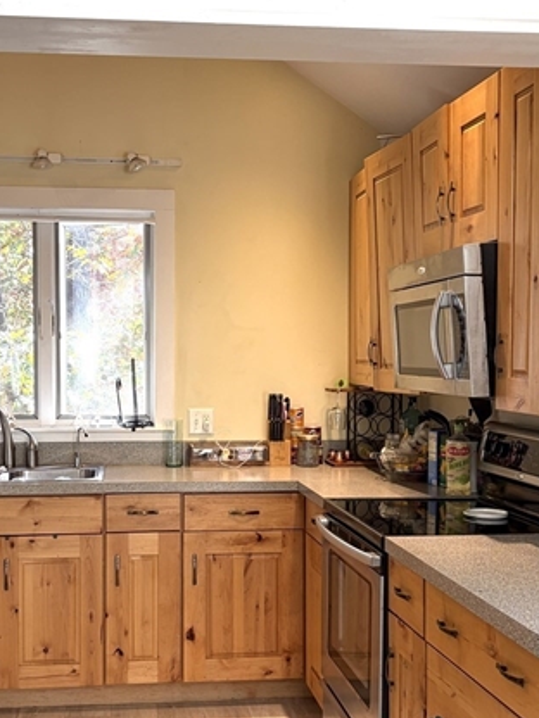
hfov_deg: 30.2
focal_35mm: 48
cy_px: 409
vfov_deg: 39.6
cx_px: 218
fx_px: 997
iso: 80
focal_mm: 5.96
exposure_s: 1/121
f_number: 1.6
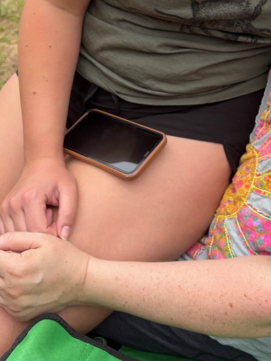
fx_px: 689
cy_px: 13
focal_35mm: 66
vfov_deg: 27.9
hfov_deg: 21.8
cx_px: 232
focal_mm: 5.96
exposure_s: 1/959
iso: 50
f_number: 1.6
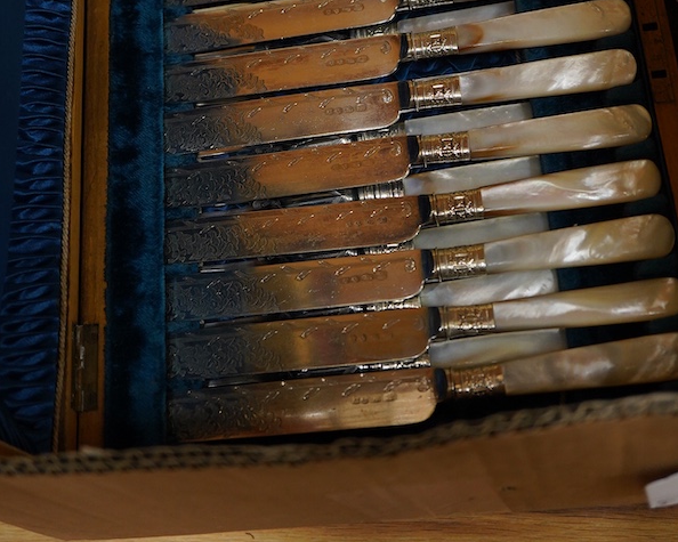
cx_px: 341
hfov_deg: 29.6
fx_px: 1284
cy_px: 128
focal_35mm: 64
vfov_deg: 23.6
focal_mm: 30
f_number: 3.5
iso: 1250
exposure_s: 1/125
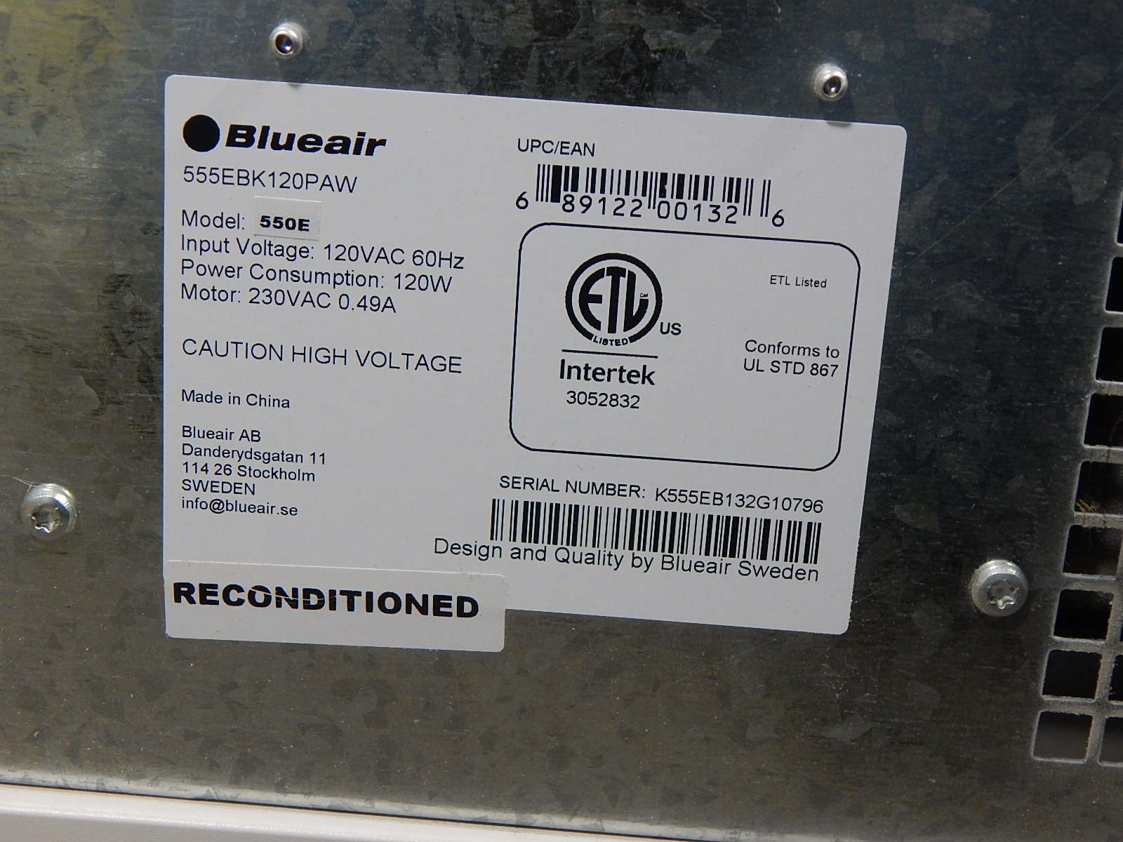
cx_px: 562
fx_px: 1979
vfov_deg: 24.0
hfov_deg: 31.7
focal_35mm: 61
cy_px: 421
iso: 400
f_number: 4
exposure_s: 1/15
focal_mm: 10.9
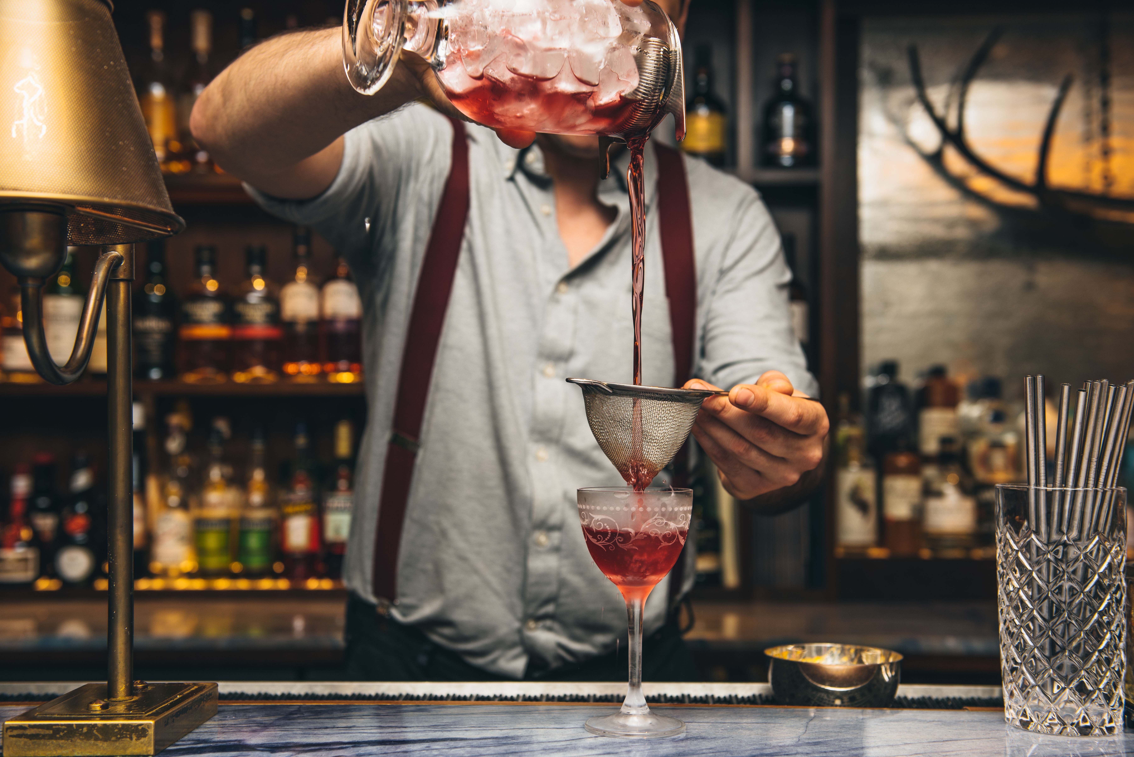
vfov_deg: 29.9
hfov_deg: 43.6
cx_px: 567
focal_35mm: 45
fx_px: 1418
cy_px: 378
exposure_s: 1/60
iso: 64
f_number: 4
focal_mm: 45
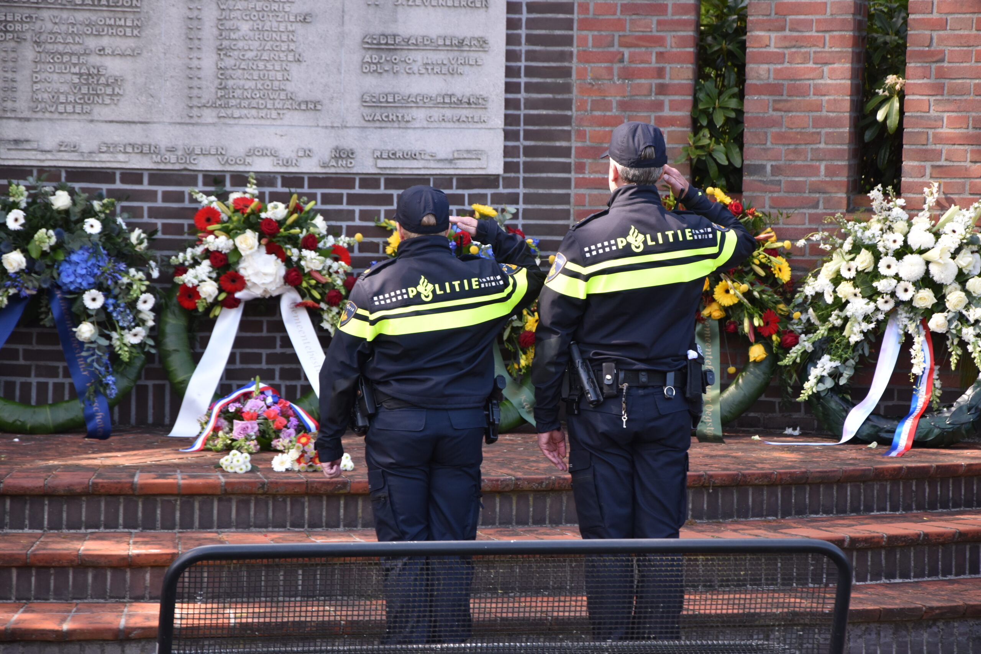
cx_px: 490
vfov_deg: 8.7
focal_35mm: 158
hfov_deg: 13.0
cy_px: 327
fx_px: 4292
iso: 400
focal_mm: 105
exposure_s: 1/200
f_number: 7.1
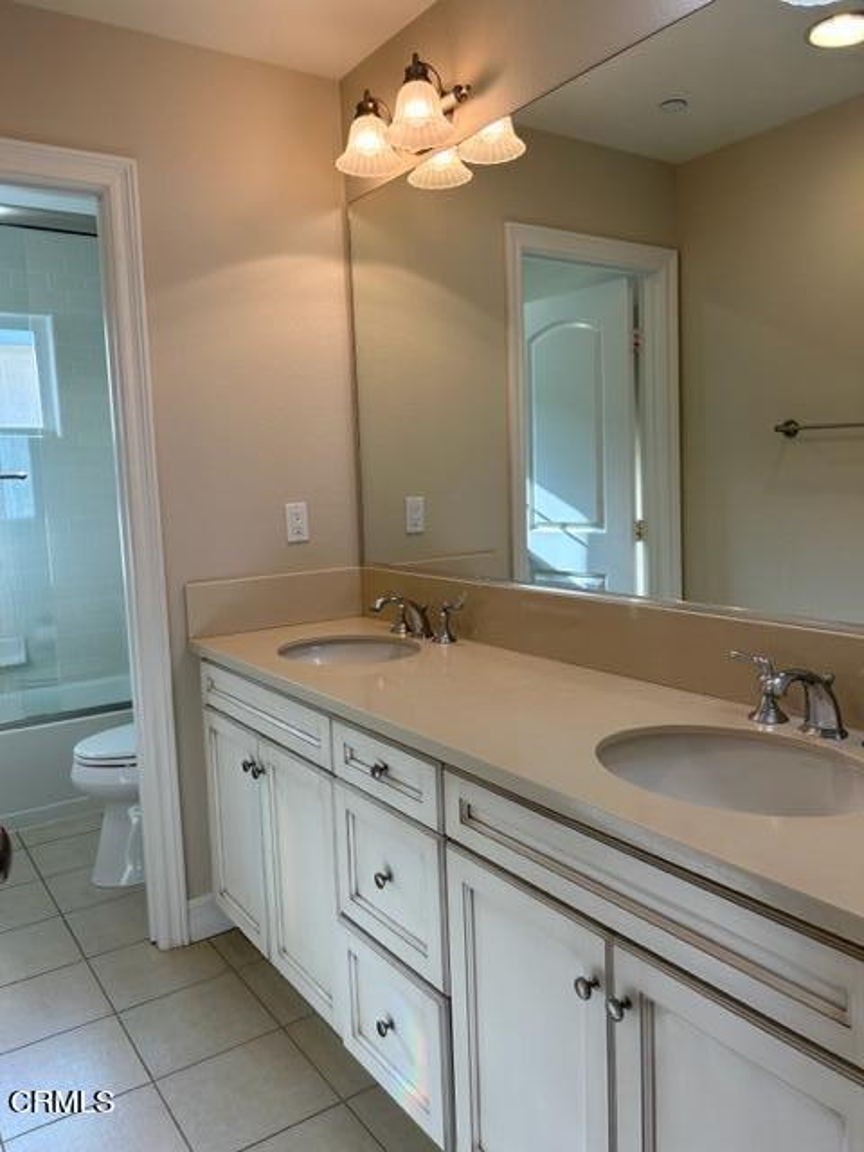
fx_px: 865
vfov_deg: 67.3
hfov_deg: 53.1
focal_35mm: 26
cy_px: 576
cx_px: 432
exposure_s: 1/185
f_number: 1.5
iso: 50
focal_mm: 5.7
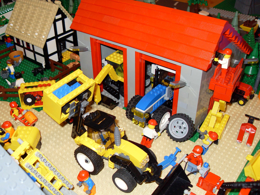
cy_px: 98
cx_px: 130
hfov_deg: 50.1
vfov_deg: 38.7
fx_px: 278
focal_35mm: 37
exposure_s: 1/45
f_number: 2.8
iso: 100
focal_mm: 6.3
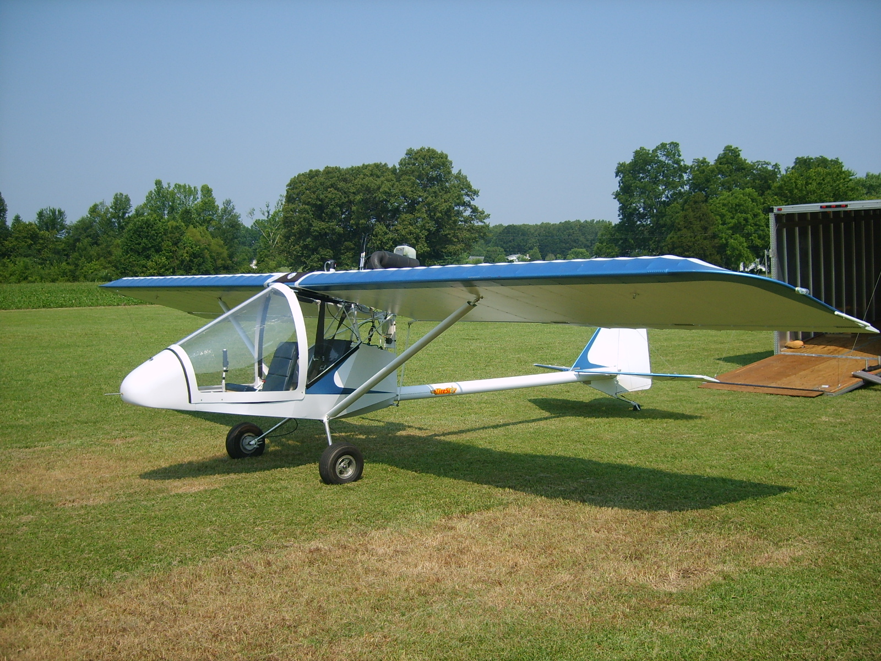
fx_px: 891
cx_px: 440
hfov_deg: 52.6
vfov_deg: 40.7
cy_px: 330
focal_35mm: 35
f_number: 7.1
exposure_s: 1/180
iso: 50
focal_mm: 5.8
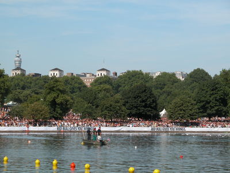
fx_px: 983
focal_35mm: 148
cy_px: 86
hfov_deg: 13.3
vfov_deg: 10.0
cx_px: 115
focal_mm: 37.7
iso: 100
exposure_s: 1/396
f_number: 6.2
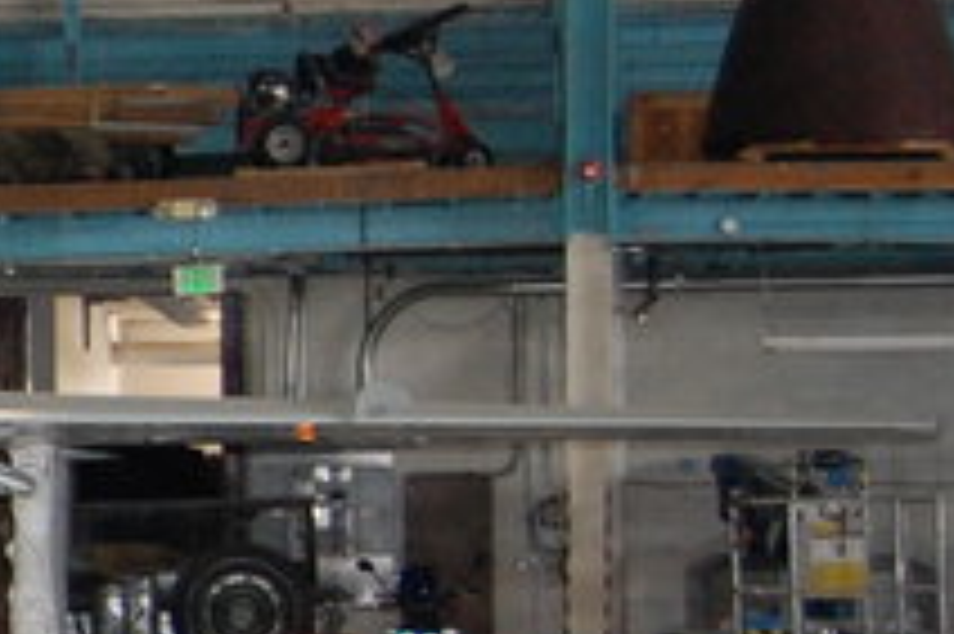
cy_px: 326
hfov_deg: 10.8
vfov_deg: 8.2
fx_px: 4406
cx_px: -1188
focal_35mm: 166
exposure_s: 1/60
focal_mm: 23
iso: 900
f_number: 3.8
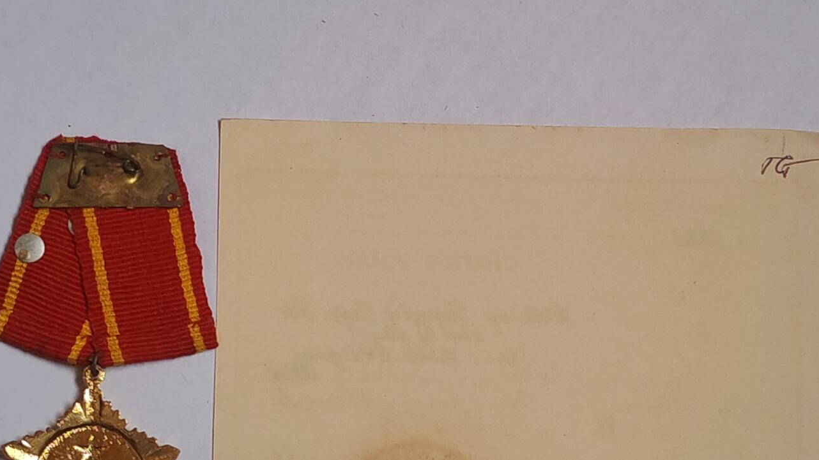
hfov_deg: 20.6
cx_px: 425
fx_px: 2258
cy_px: 416
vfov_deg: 11.6
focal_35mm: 104
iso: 125
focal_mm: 5.52
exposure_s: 1/100
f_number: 1.95
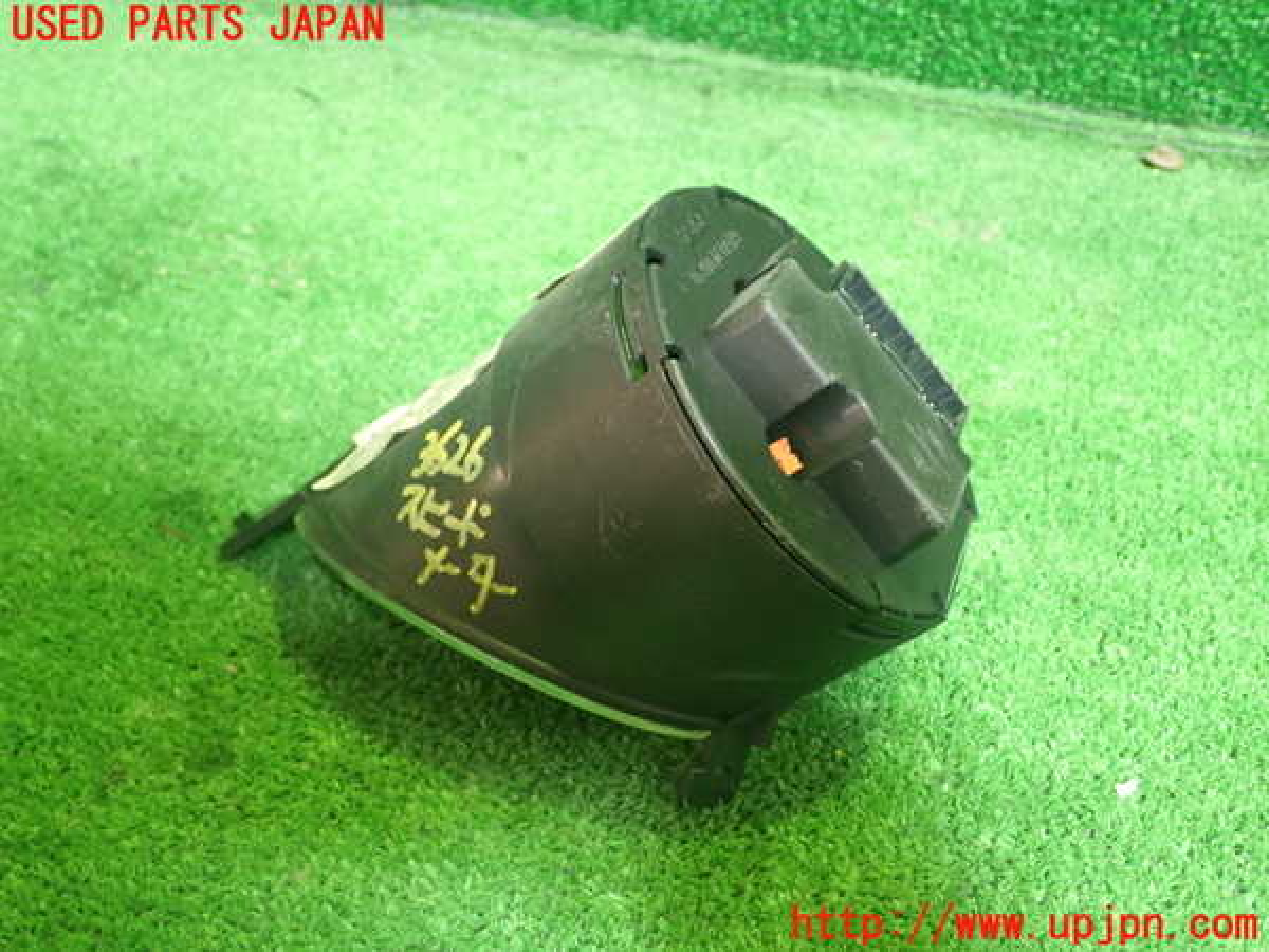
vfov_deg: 37.7
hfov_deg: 49.0
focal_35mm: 38
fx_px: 1393
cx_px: 634
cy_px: 476
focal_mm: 6.83
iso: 800
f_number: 2.7
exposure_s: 1/30
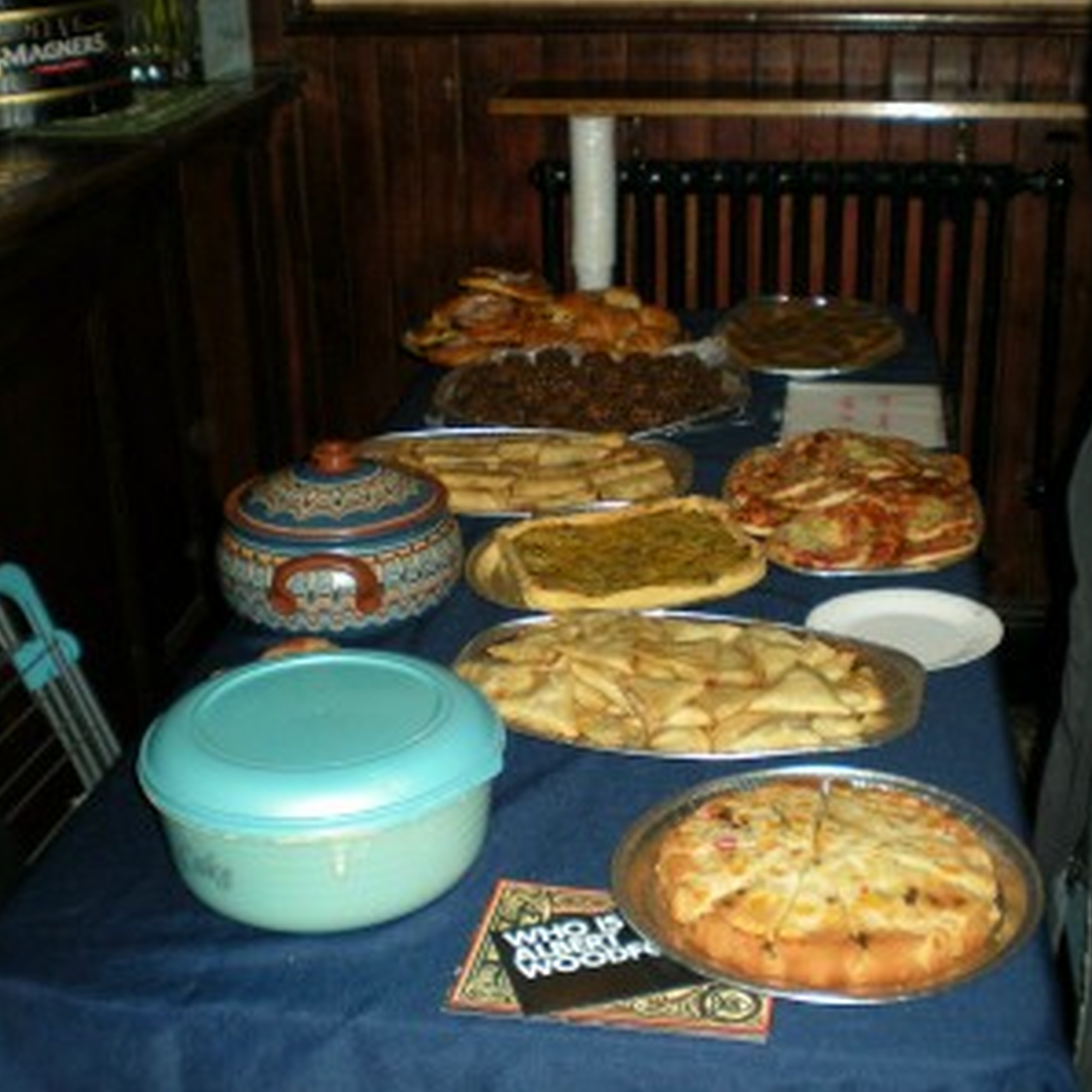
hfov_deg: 36.7
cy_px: 546
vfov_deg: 36.8
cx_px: 619
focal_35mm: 46
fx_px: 1642
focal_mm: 6.3
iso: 168
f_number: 3.1
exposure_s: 1/60
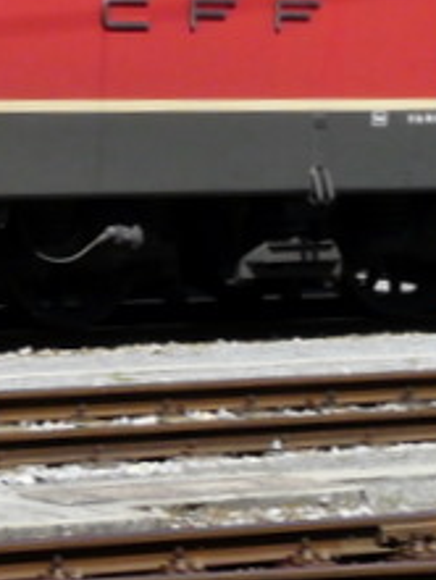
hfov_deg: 6.0
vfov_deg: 8.2
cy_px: 18
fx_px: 4027
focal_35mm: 240
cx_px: -444
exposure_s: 1/320
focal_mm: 8.8
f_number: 5.6
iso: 100
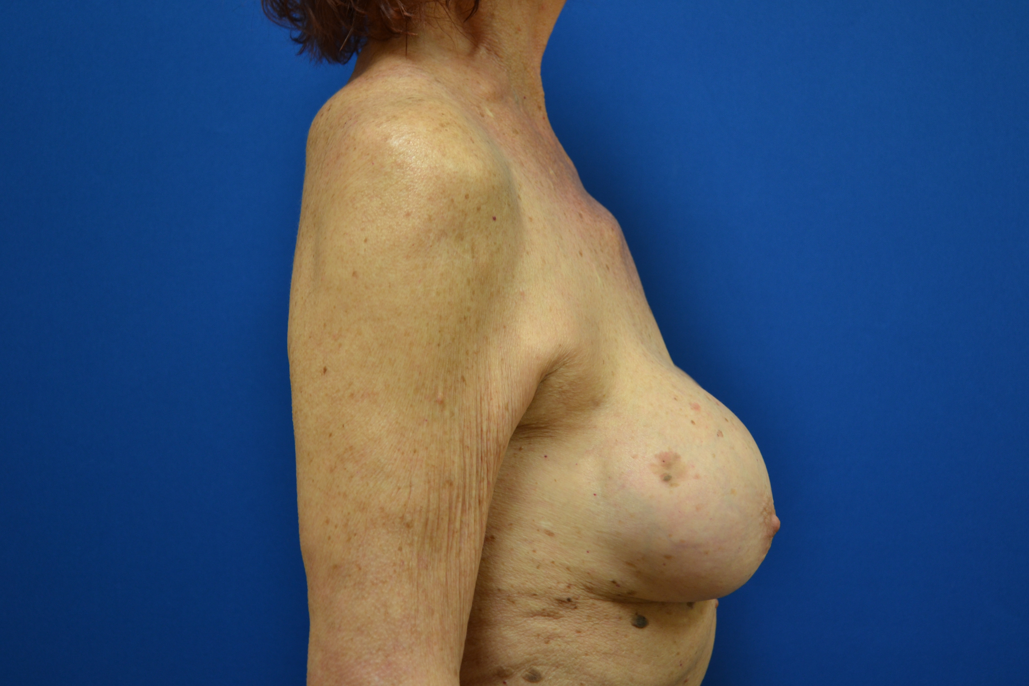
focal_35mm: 48
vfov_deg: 28.1
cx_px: 514
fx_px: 1372
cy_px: 343
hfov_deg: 41.1
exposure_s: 1/25
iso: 400
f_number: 4.8
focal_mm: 32
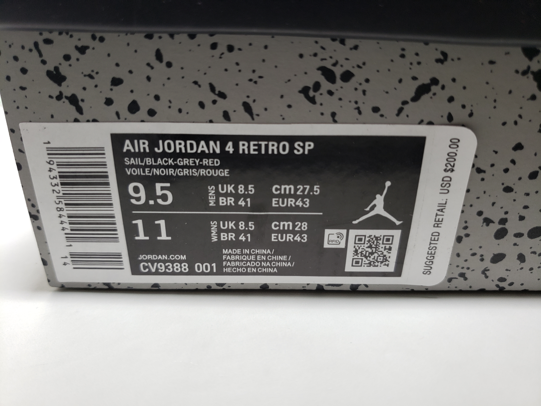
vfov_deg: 53.1
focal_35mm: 26
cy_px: 203
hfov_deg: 67.3
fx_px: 406
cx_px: 270
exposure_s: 1/101
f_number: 1.5
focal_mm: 4.3
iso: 50
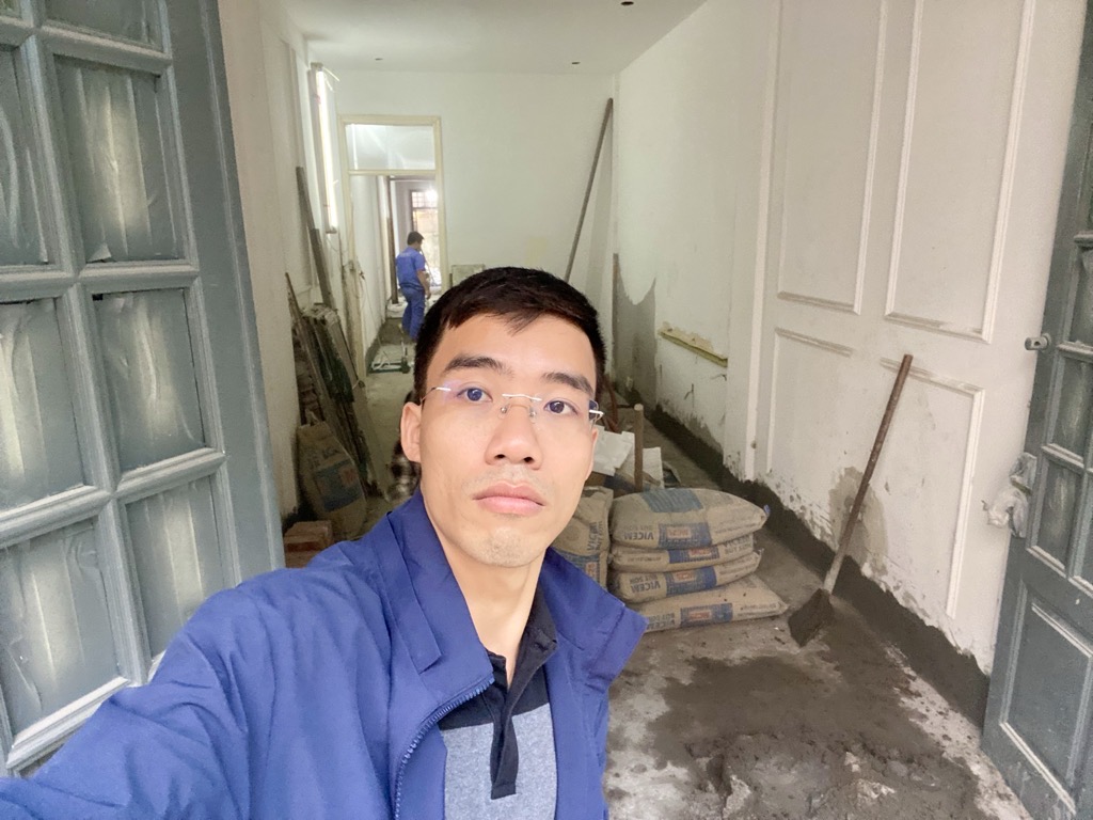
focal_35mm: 23
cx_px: 546
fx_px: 726
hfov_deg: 73.9
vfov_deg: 58.9
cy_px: 410
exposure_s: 1/60
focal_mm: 2.71
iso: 250
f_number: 2.2
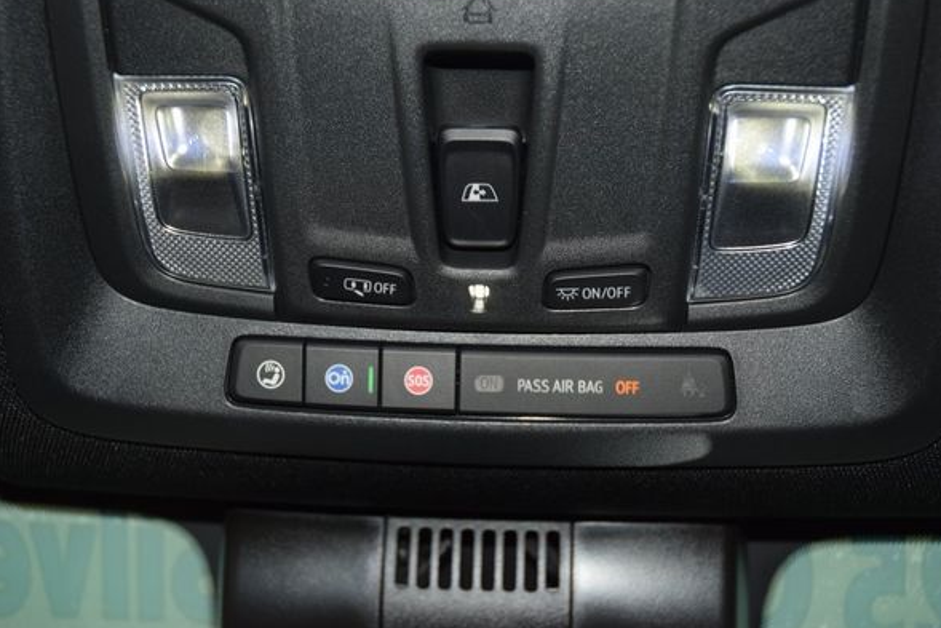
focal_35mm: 51
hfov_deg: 39.2
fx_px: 1321
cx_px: 479
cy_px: 295
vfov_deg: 26.7
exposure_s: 1/60
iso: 640
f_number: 4
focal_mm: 31
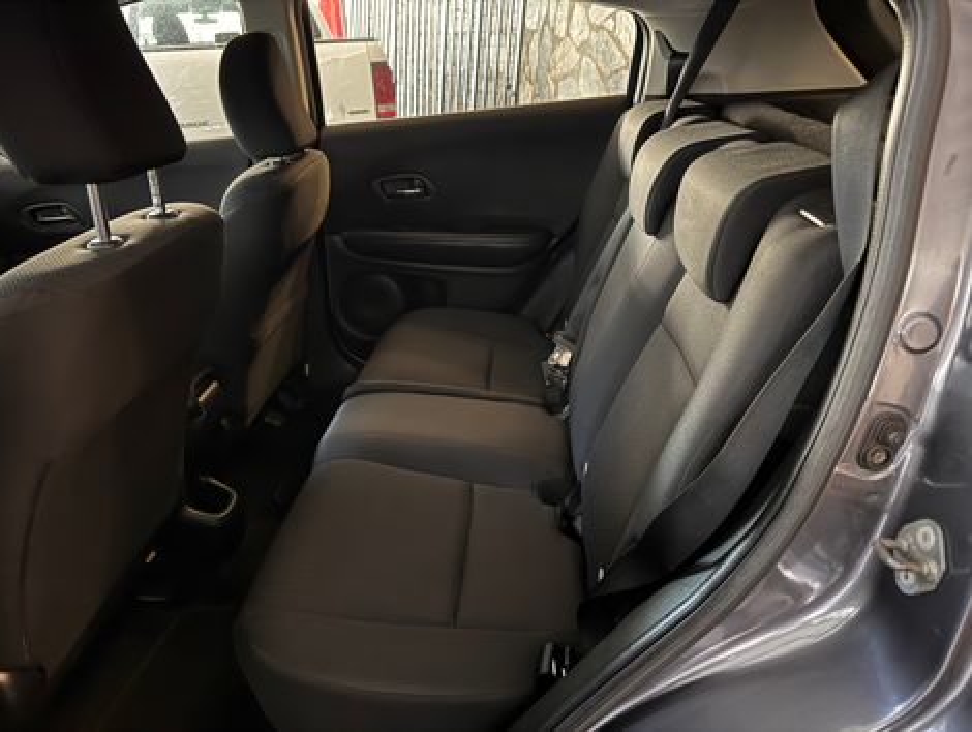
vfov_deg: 56.9
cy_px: 366
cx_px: 486
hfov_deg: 71.5
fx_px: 675
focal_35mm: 24
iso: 1250
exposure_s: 1/17
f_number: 1.78
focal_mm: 6.76
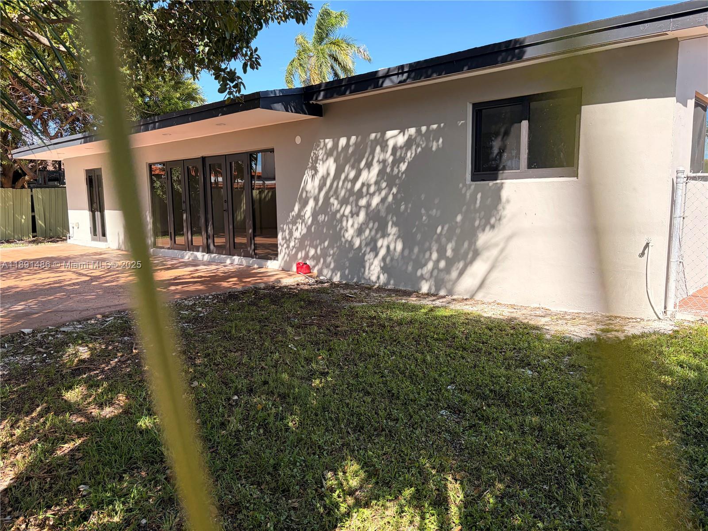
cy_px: 266
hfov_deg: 67.3
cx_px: 354
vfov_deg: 53.1
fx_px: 532
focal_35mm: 26
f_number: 1.6
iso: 50
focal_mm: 5.96
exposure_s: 1/1287
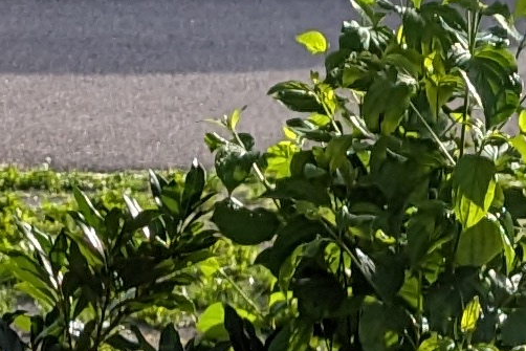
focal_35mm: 203
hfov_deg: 10.1
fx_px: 2967
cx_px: 218
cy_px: 1731
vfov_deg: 5.3
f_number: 1.85
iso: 45
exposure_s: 1/786
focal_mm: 6.81
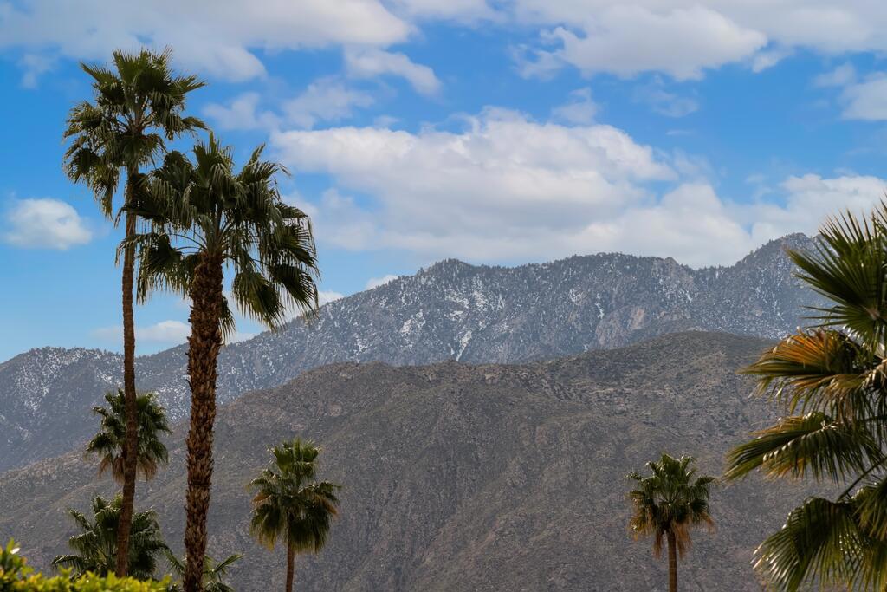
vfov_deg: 11.4
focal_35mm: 120
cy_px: 296
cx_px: 444
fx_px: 2957
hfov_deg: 17.1
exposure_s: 1/500
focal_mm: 120
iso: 64
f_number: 9
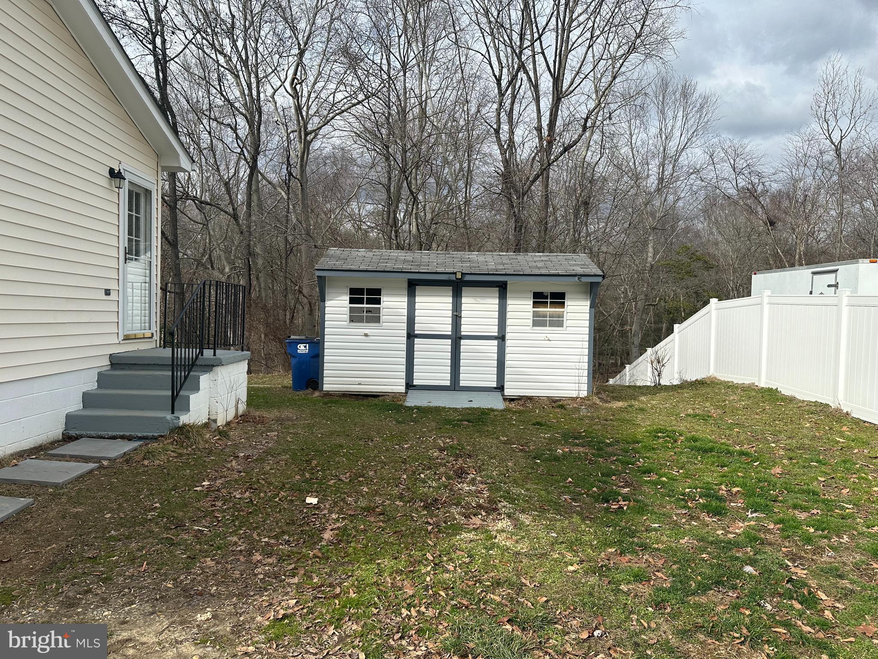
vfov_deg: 56.8
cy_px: 330
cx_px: 439
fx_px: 609
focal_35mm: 24
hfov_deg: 71.6
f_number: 1.78
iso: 80
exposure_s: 1/3861
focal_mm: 6.86
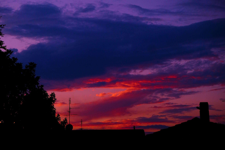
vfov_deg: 16.5
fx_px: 519
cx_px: 112
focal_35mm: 83
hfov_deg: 24.5
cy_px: 75
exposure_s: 1/450
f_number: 4
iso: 320
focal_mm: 55
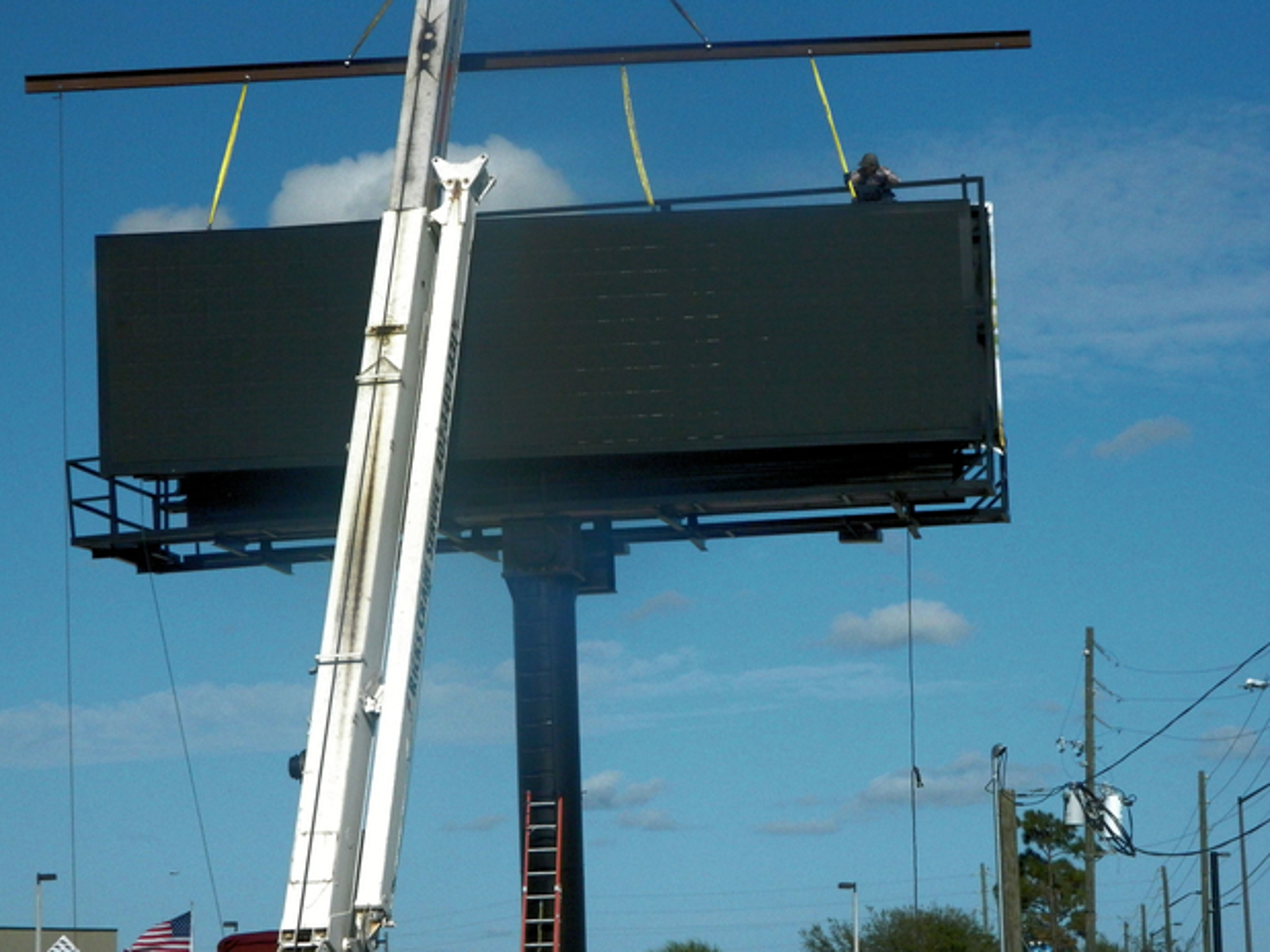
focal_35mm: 103
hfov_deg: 19.1
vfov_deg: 14.4
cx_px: 635
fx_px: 3778
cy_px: 476
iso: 800
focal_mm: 18.6
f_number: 12.6
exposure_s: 1/1000
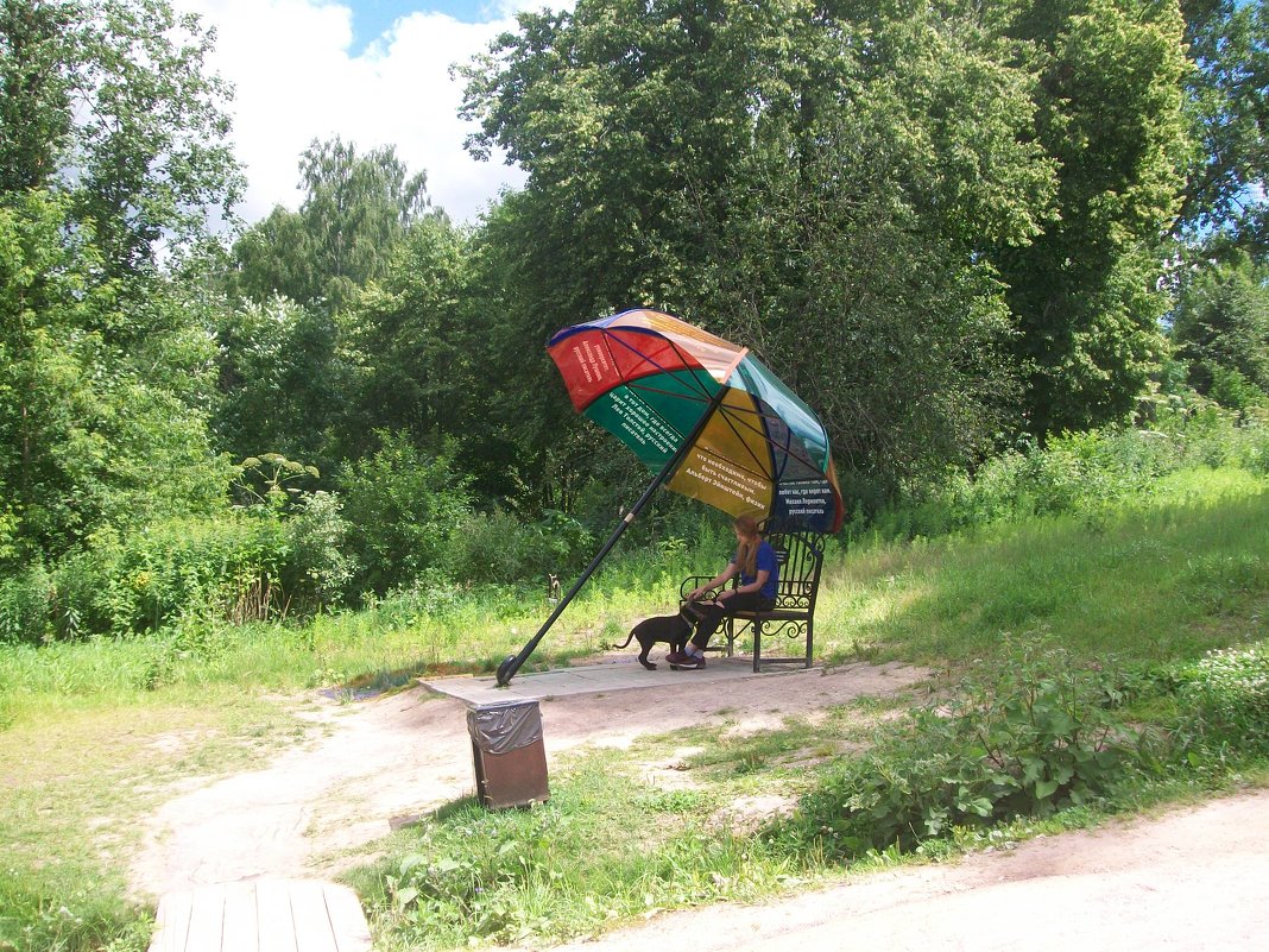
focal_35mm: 36
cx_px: 634
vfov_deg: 39.7
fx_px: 1320
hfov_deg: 51.4
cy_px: 476
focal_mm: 6
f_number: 2.7
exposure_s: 1/500
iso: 64
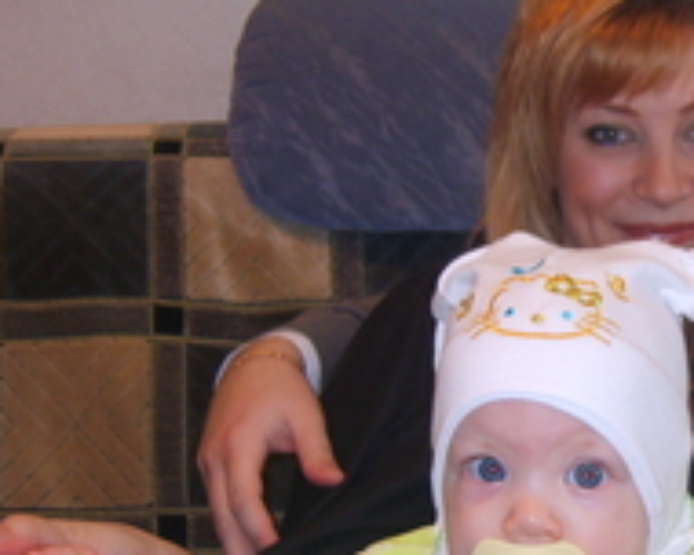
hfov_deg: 22.6
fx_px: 1664
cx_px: 701
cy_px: 398
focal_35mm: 81
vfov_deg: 18.9
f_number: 2.8
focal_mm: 7.4
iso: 100
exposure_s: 1/30
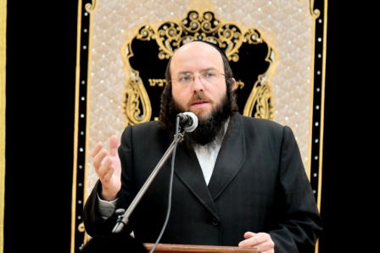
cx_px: 190
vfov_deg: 7.6
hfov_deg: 11.4
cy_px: 126
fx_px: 1899
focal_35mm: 180
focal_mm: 120
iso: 1250
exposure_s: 1/320
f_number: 4
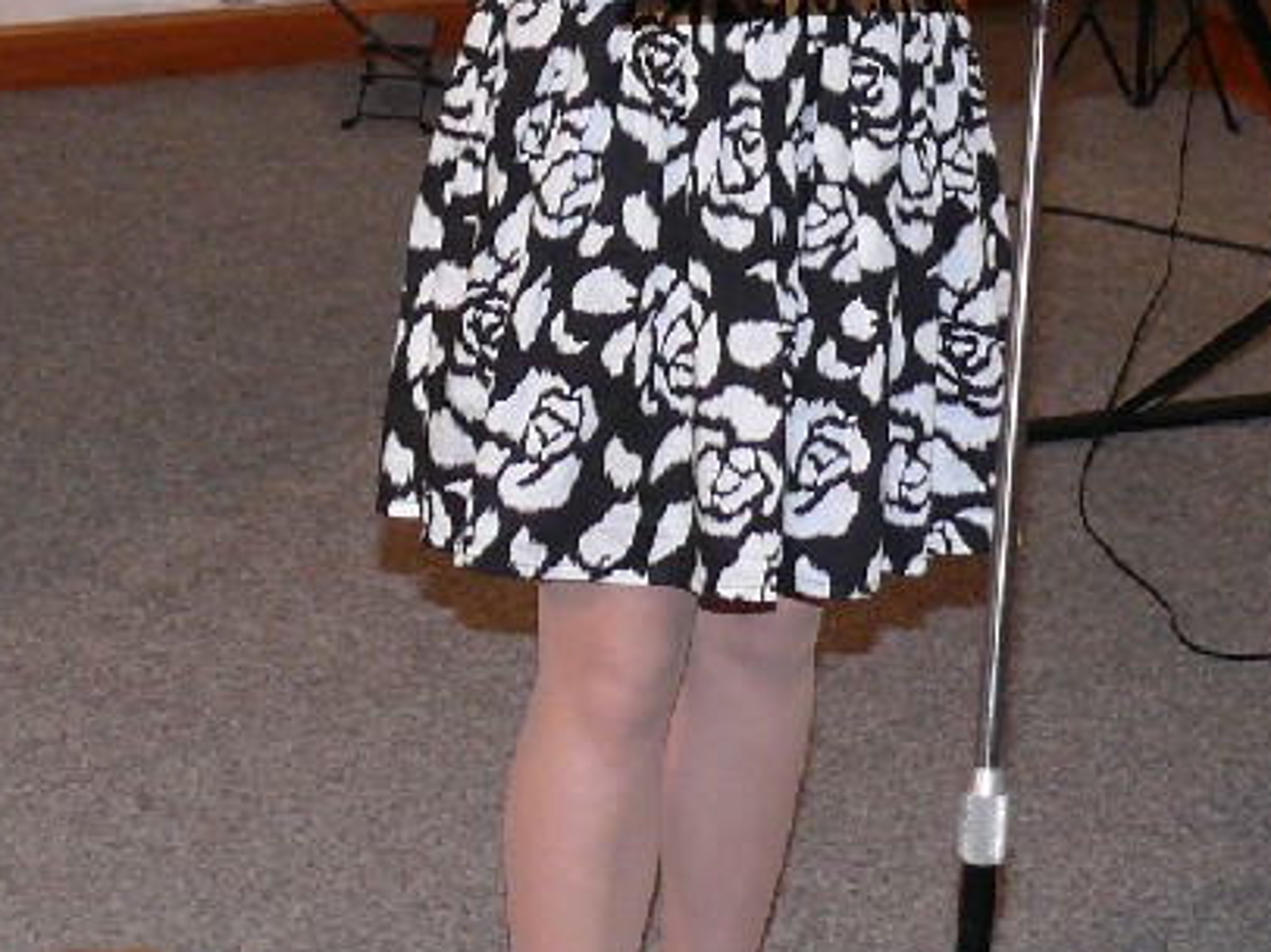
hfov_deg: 14.5
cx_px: 692
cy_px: -354
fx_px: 4991
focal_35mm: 136
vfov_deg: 10.6
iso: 200
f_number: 2.8
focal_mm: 8.6
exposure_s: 1/30
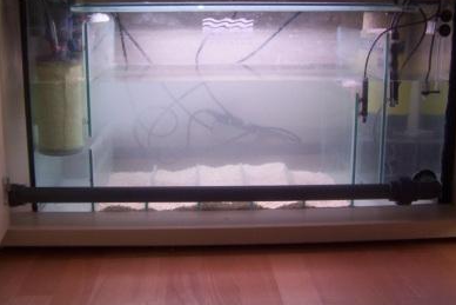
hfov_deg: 45.4
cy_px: 117
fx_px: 545
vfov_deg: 31.1
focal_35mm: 43
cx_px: 222
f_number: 2.76
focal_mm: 5.54
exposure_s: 1/38.4
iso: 140
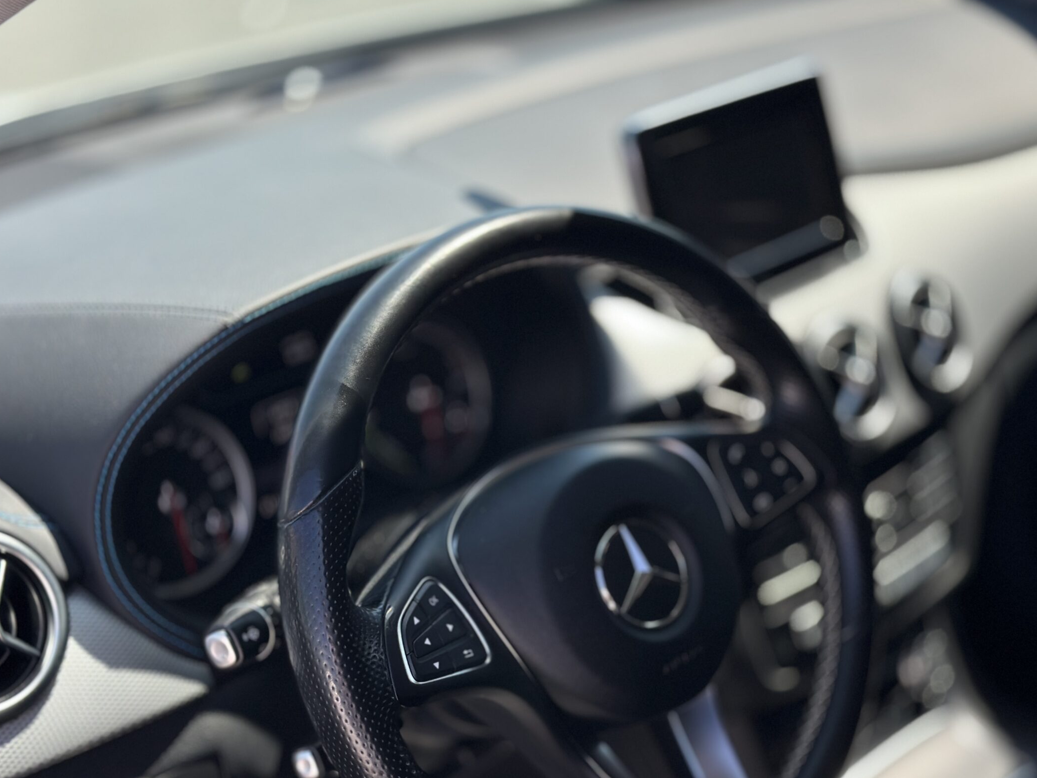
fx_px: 1767
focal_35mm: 59
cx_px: 567
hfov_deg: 32.7
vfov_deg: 24.8
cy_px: 471
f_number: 1.78
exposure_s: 1/1613
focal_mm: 6.86
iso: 80
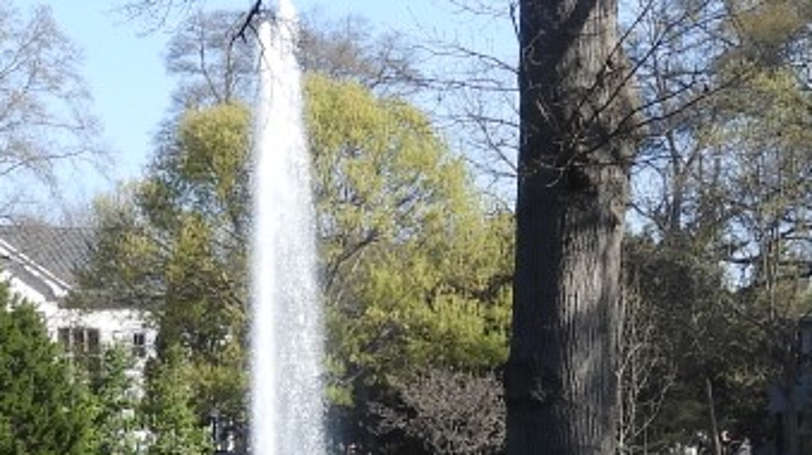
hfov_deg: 15.5
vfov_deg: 8.6
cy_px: 472
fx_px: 2990
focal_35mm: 139
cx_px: 469
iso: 100
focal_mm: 5.4
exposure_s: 1/500
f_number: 3.5
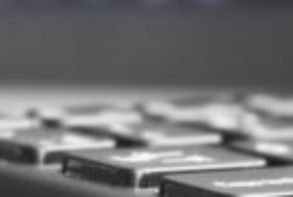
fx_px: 3116
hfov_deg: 5.3
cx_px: 483
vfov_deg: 3.6
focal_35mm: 382
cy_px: -10
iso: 200
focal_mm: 50
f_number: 3.5
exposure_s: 1/25
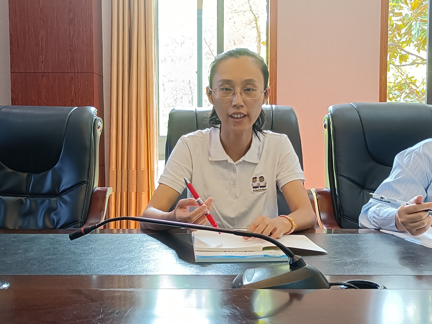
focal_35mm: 40
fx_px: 499
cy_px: 162
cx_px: 216
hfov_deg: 46.8
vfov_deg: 36.0
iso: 644
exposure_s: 1/50
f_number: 1.9
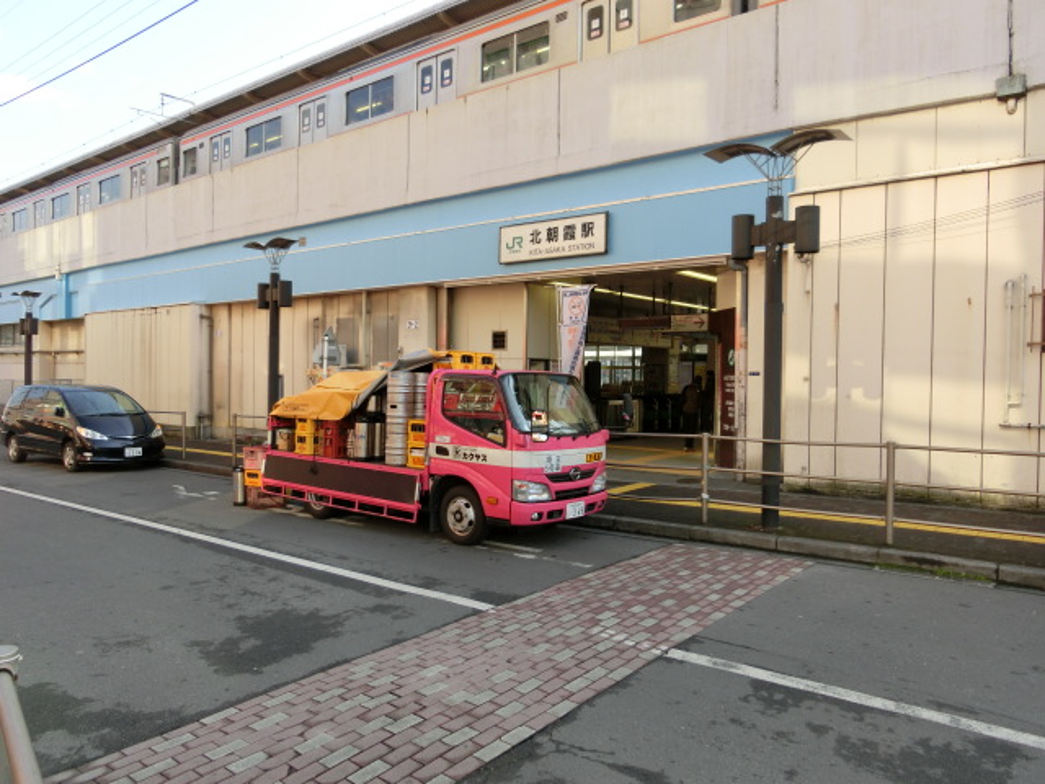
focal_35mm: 25
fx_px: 755
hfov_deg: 69.4
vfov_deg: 54.9
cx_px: 522
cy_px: 392
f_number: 3.5
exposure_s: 1/250
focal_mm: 4.5
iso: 80
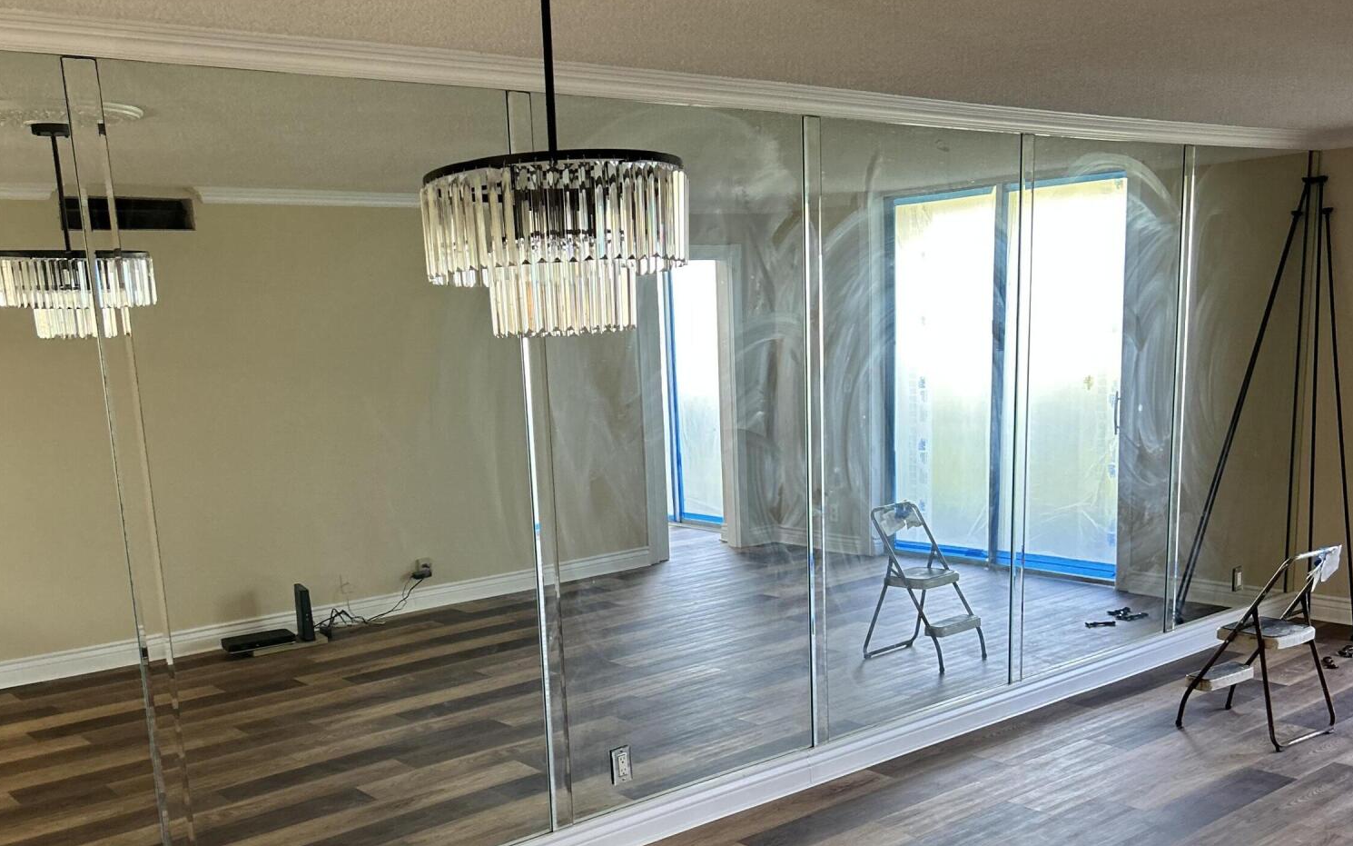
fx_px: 1364
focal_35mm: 37
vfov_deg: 33.9
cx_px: 675
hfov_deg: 52.8
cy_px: 607
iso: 160
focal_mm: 5.7
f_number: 1.5
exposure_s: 1/60
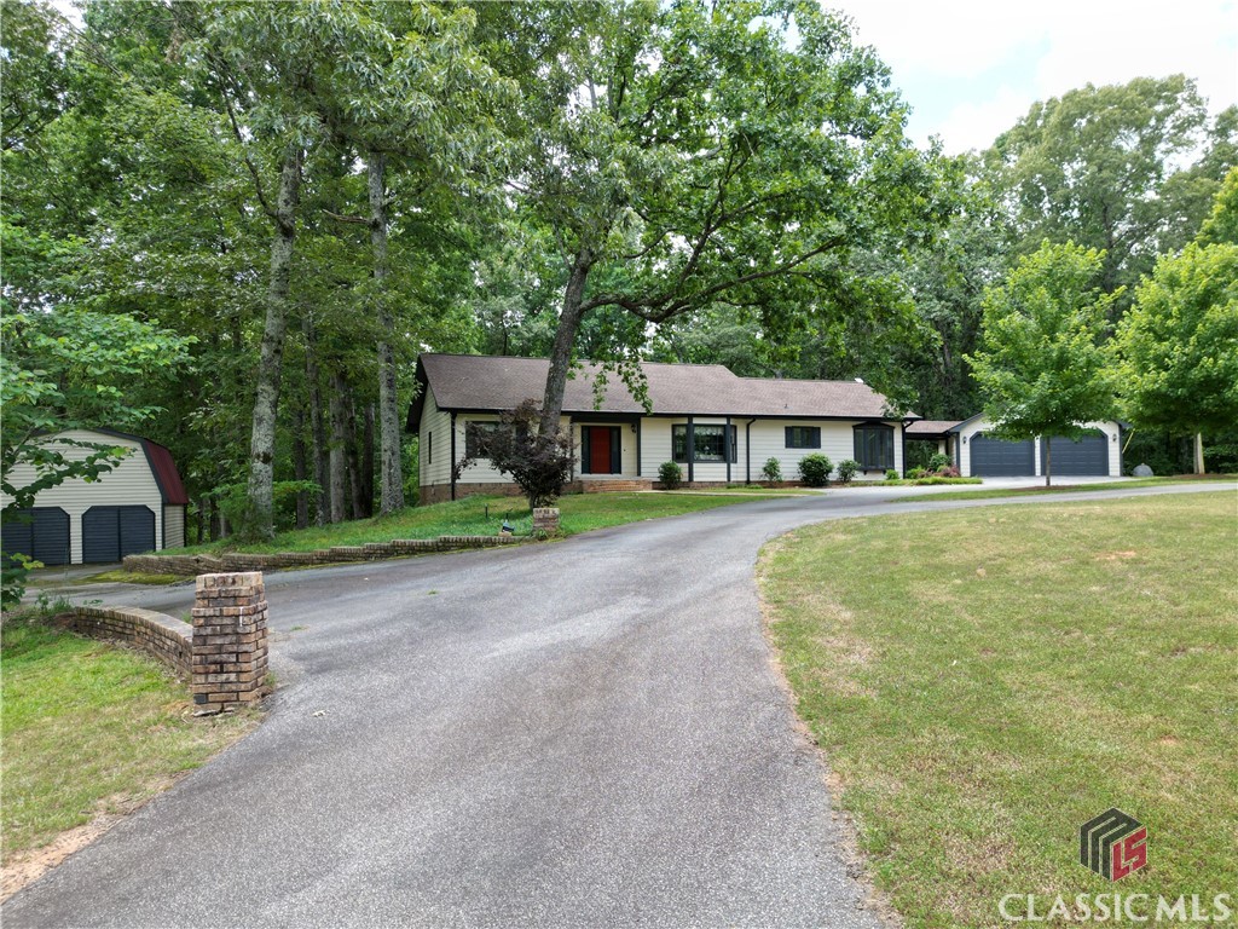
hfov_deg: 71.6
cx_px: 619
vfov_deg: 56.8
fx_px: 858
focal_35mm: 24
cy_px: 464
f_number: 1.7
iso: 140
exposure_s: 1/640
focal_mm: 6.72
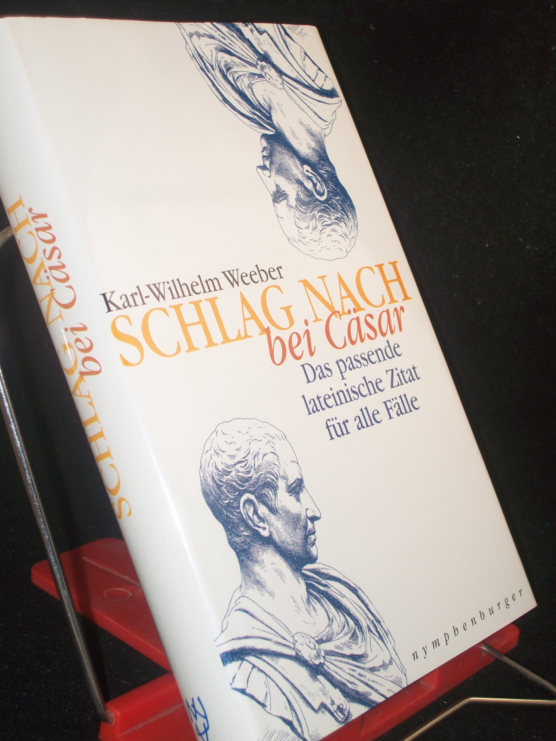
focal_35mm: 66
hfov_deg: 22.3
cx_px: 278
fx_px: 1413
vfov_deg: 29.4
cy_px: 370
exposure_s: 1/80
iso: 80
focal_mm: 11
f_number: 3.6
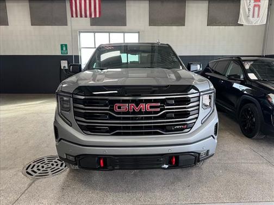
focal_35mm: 24
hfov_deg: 71.6
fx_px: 190
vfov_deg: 56.8
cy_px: 102
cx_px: 137
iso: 100
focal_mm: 6.76
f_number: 1.78
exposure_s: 1/120
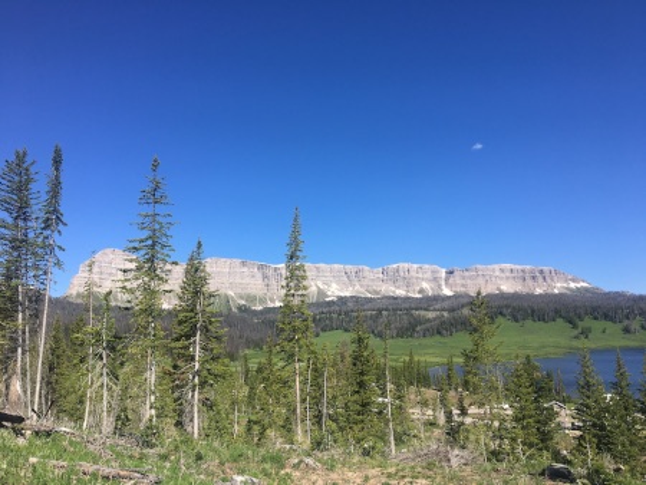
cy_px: 242
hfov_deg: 61.6
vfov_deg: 48.3
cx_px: 323
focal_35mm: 29
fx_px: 541
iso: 25
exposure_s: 1/1451
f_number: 2.2
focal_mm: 4.15
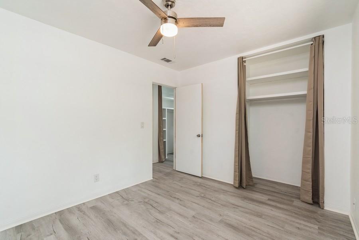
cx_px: 180
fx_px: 150
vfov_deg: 77.3
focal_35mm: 15
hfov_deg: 100.4
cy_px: 120
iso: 200
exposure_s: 1/8
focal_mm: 10
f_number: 8
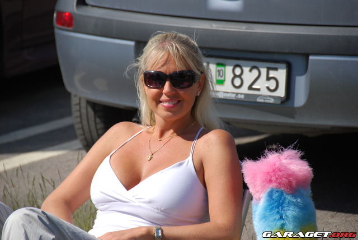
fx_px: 2986
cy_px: 120
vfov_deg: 4.6
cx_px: 179
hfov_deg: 6.9
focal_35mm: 300
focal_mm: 200
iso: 200
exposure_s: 1/800
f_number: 5.6
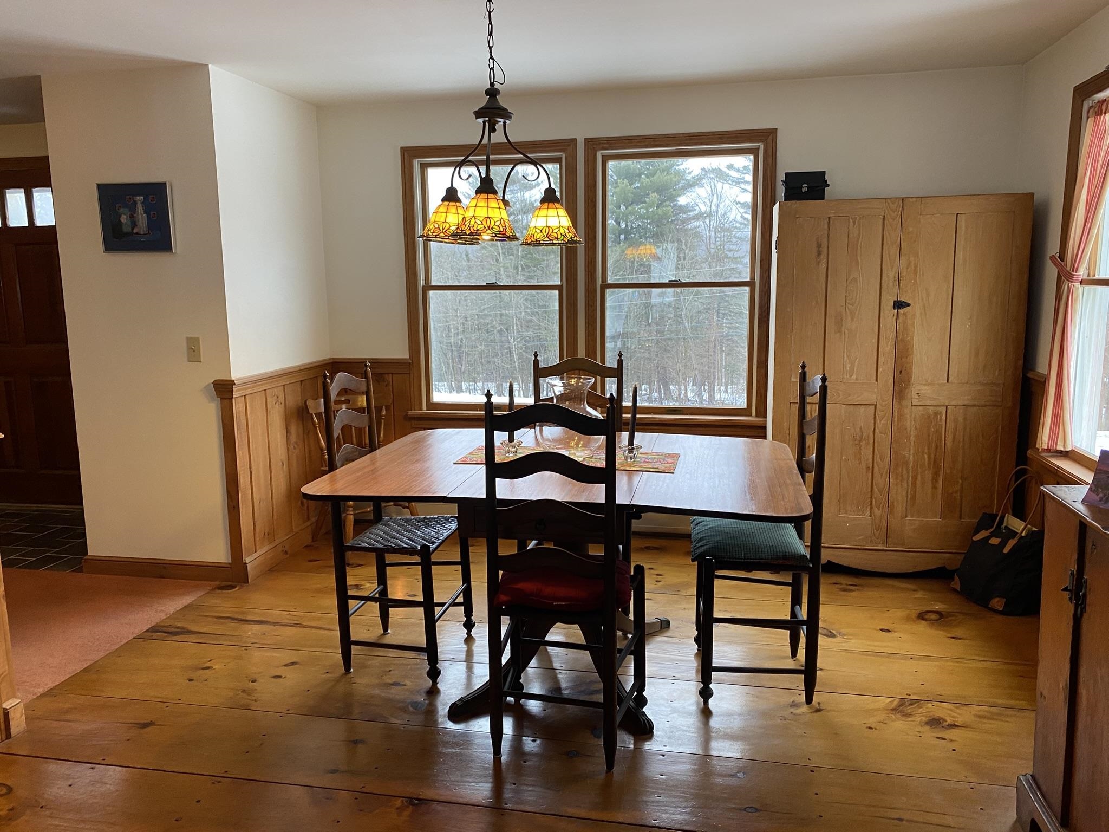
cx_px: 554
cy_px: 416
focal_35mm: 26
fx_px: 833
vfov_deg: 53.1
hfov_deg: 67.3
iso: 160
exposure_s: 1/60
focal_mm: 4.25
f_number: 1.8
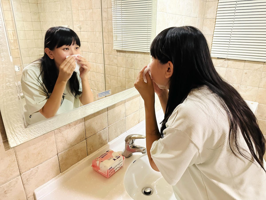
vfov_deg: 56.8
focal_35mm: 24
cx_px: 133
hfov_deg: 71.6
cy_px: 100
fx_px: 184
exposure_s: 1/40
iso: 1000
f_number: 1.78
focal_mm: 6.86
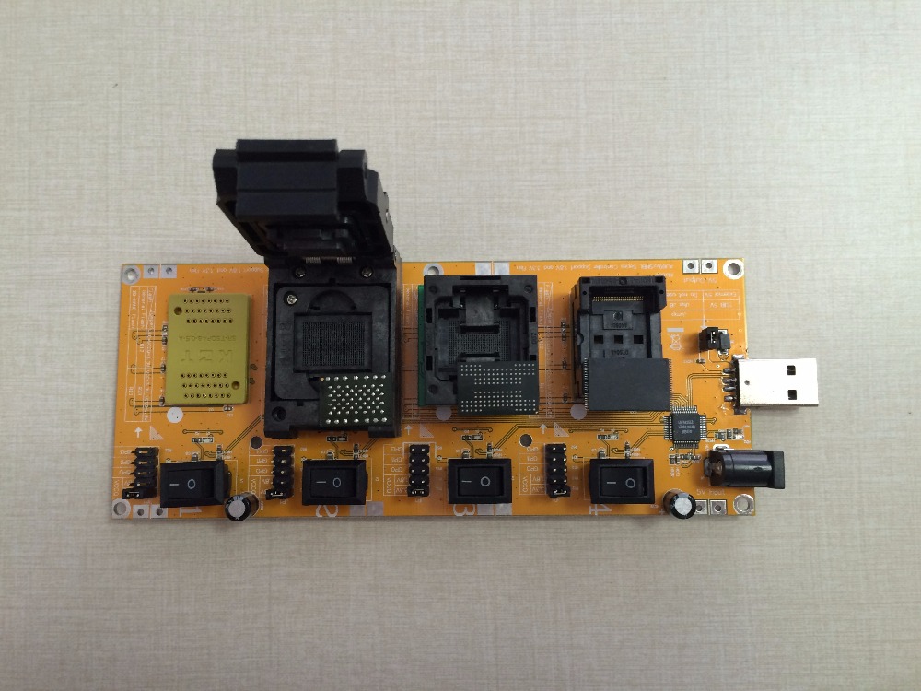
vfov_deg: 48.2
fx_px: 772
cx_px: 460
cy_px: 346
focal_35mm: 29
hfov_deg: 61.7
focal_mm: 4.15
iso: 100
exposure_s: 1/30
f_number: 2.2
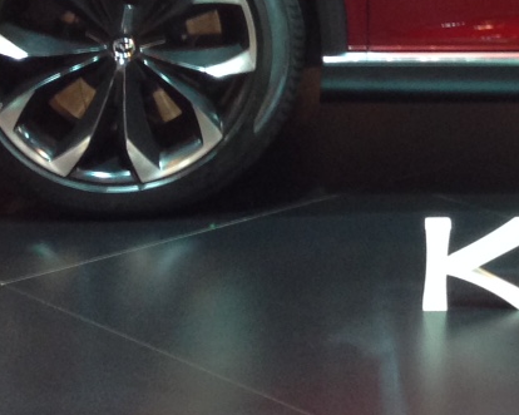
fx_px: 1950
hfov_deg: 14.6
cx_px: 661
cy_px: -214
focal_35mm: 127
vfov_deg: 11.6
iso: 100
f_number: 2.4
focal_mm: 4.12
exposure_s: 1/20
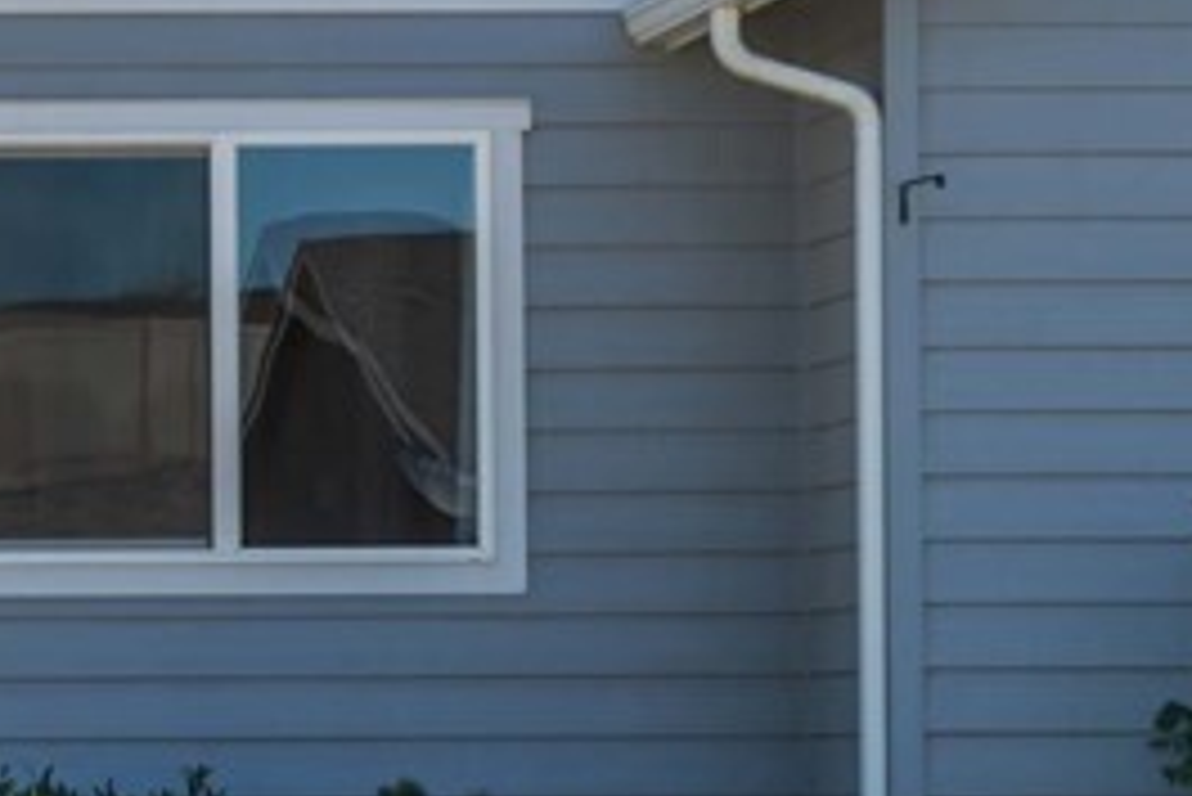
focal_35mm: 192
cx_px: -776
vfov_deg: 7.2
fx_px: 6361
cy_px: 659
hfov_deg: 10.2
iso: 100
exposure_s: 1/320
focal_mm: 30
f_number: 8
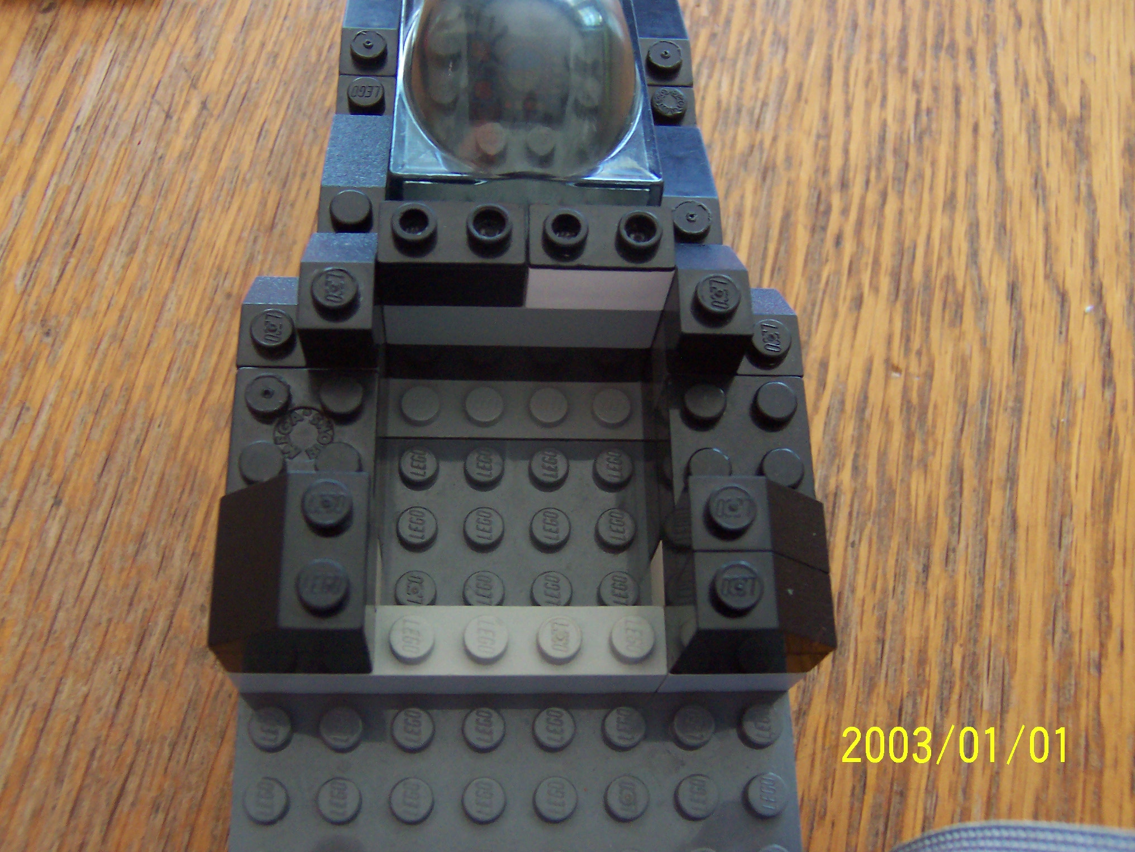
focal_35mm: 36
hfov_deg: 51.4
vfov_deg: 39.7
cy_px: 426
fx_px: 1180
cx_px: 568
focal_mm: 5.6
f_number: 2.8
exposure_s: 1/30
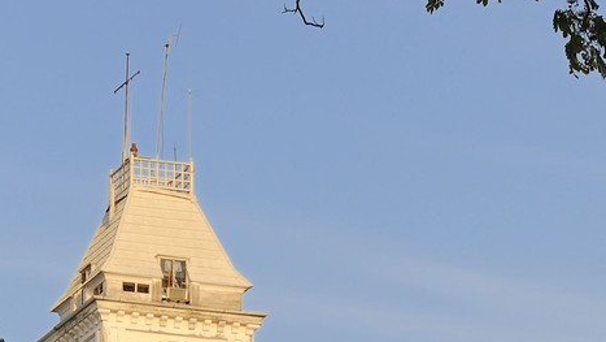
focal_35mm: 251
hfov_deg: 8.6
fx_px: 4034
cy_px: 775
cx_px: 176
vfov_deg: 4.7
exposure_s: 1/160
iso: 200
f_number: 9
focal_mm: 70
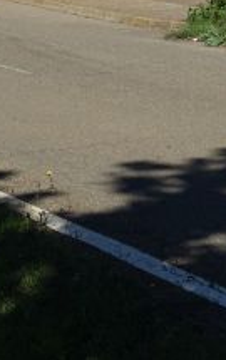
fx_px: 1572
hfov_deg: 8.0
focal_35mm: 160
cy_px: -133
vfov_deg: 12.6
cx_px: -129
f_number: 5.6
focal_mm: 12.06
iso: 125
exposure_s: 1/100
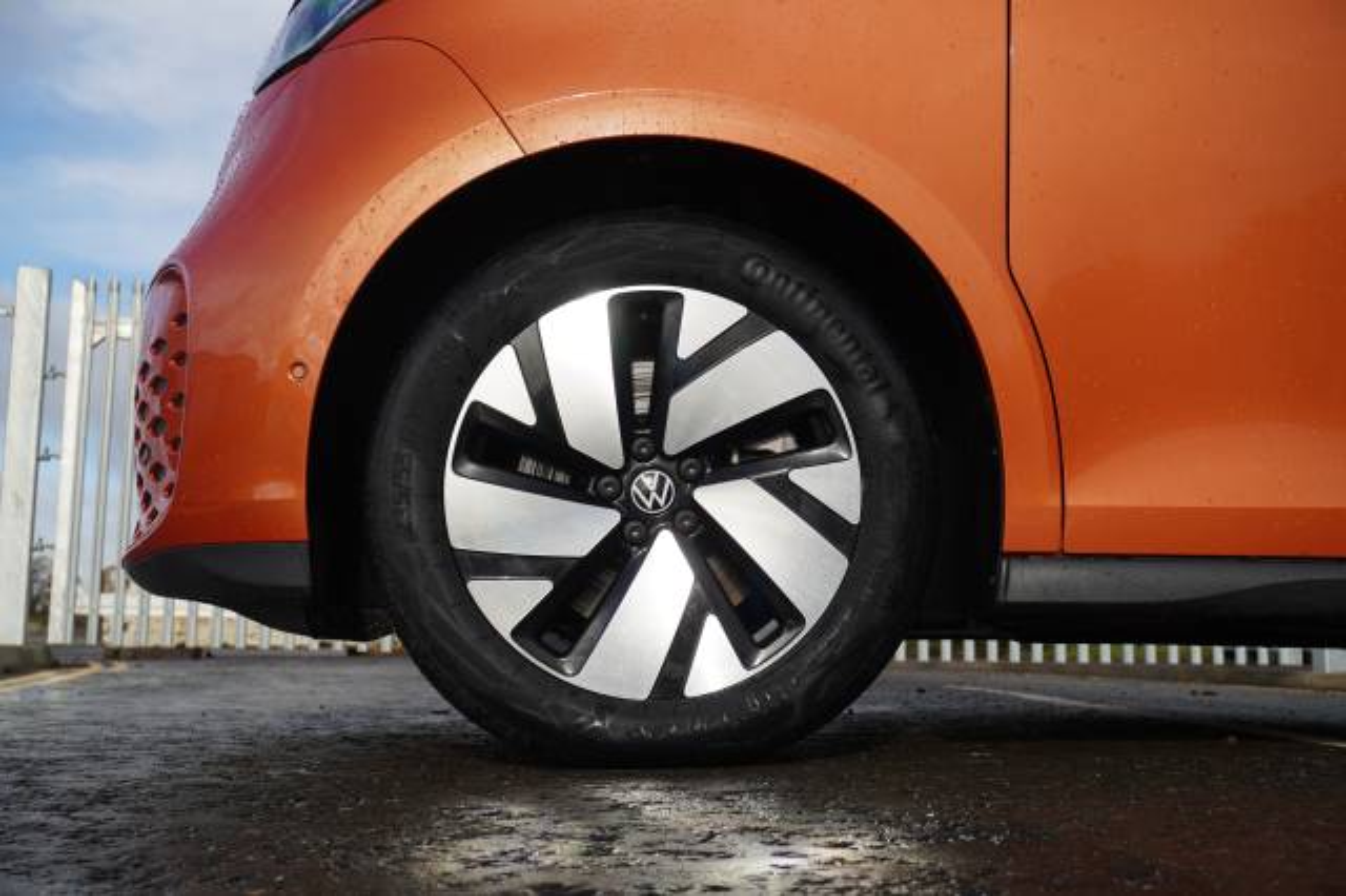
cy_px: 448
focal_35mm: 45
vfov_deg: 29.8
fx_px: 1682
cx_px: 673
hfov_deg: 43.6
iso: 100
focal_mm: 30
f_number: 5.6
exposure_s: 1/200
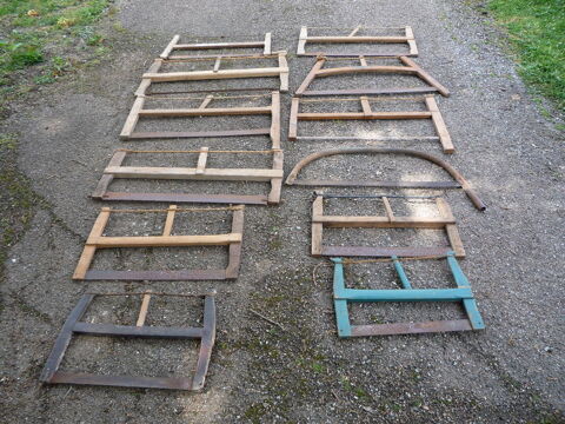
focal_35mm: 30
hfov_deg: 60.0
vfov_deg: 46.8
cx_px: 282
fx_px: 490
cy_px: 212
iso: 100
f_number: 4
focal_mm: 5.2
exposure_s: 1/100
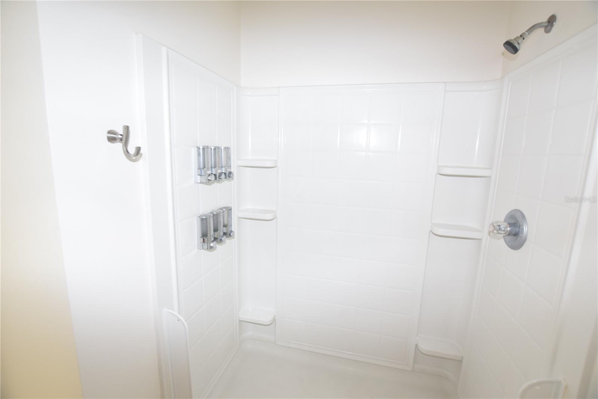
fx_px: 249
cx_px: 299
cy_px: 200
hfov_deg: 100.4
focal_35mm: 15
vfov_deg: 77.3
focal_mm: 10
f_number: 5
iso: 800
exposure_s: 1/100
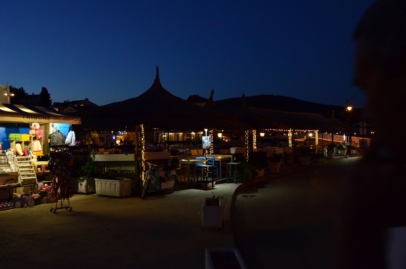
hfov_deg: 57.3
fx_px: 371
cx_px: 203
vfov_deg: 39.8
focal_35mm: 33
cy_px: 134
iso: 2500
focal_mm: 22
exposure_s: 1/30
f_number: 6.3
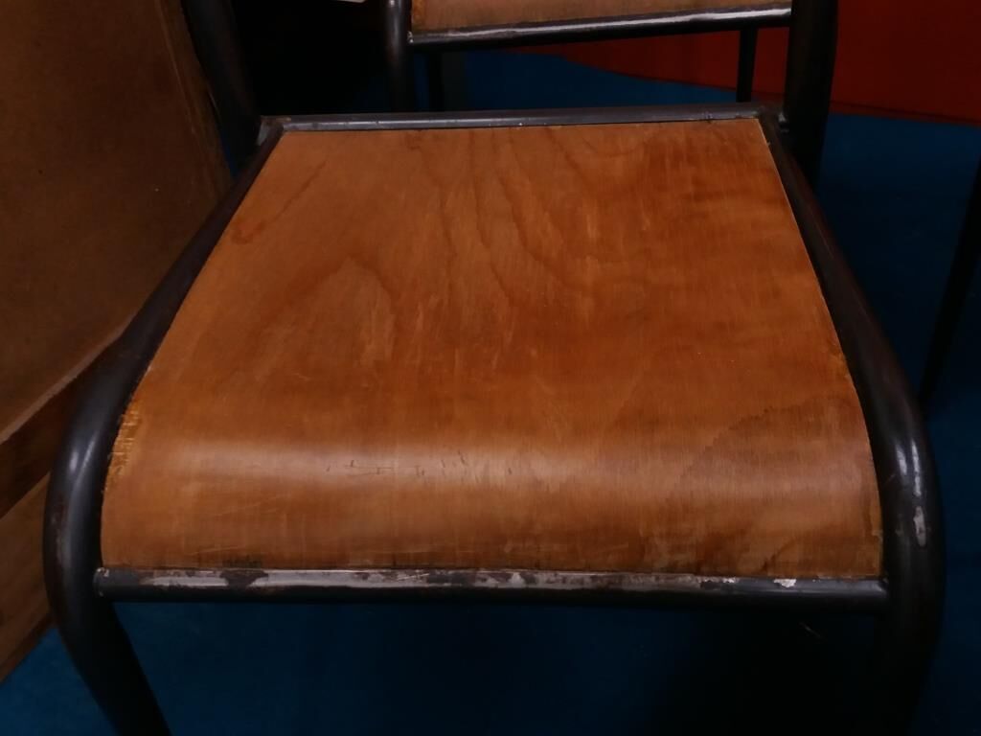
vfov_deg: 49.7
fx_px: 794
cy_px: 368
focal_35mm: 28
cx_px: 490
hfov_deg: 63.4
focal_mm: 3.7
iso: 160
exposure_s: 1/33
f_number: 1.9
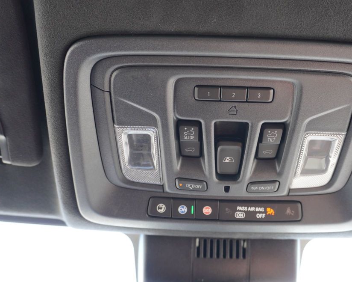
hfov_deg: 51.3
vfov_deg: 42.2
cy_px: 139
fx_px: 365
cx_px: 208
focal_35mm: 35
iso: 500
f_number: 4
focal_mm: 20
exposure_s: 1/60
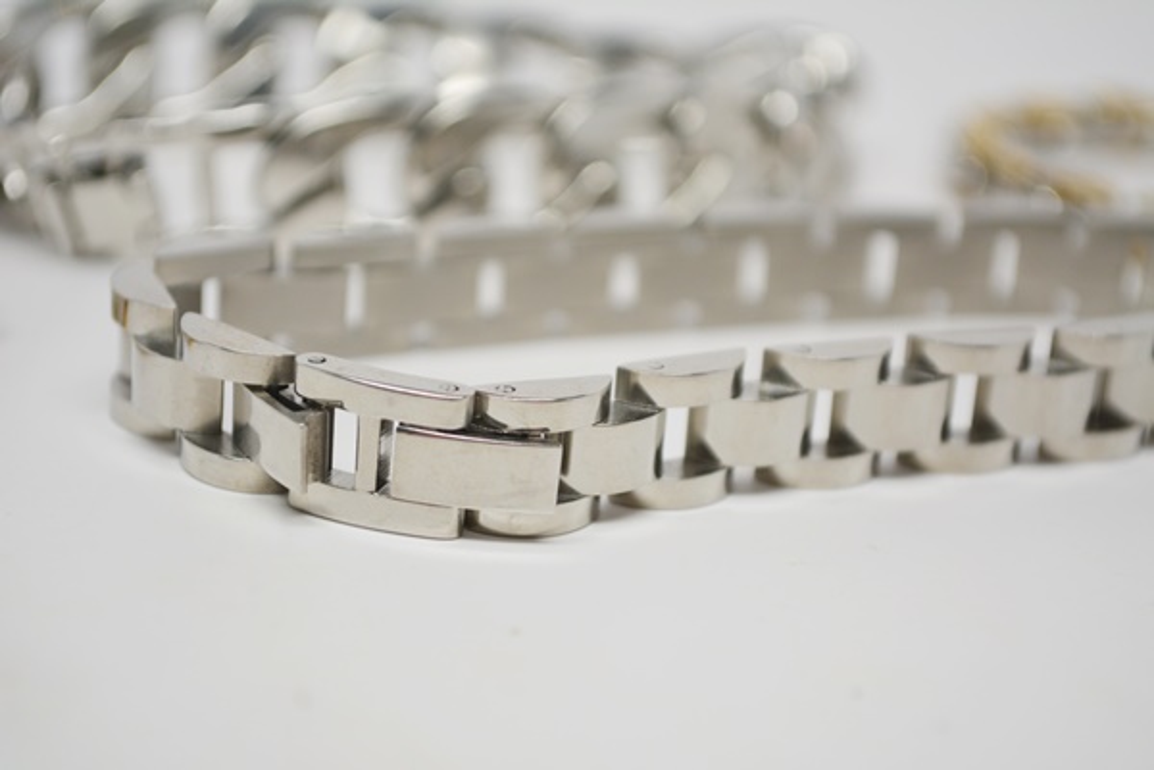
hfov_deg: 24.6
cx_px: 577
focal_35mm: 82
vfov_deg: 16.6
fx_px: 2644
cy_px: 385
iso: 400
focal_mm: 55
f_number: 5.6
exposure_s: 1/80
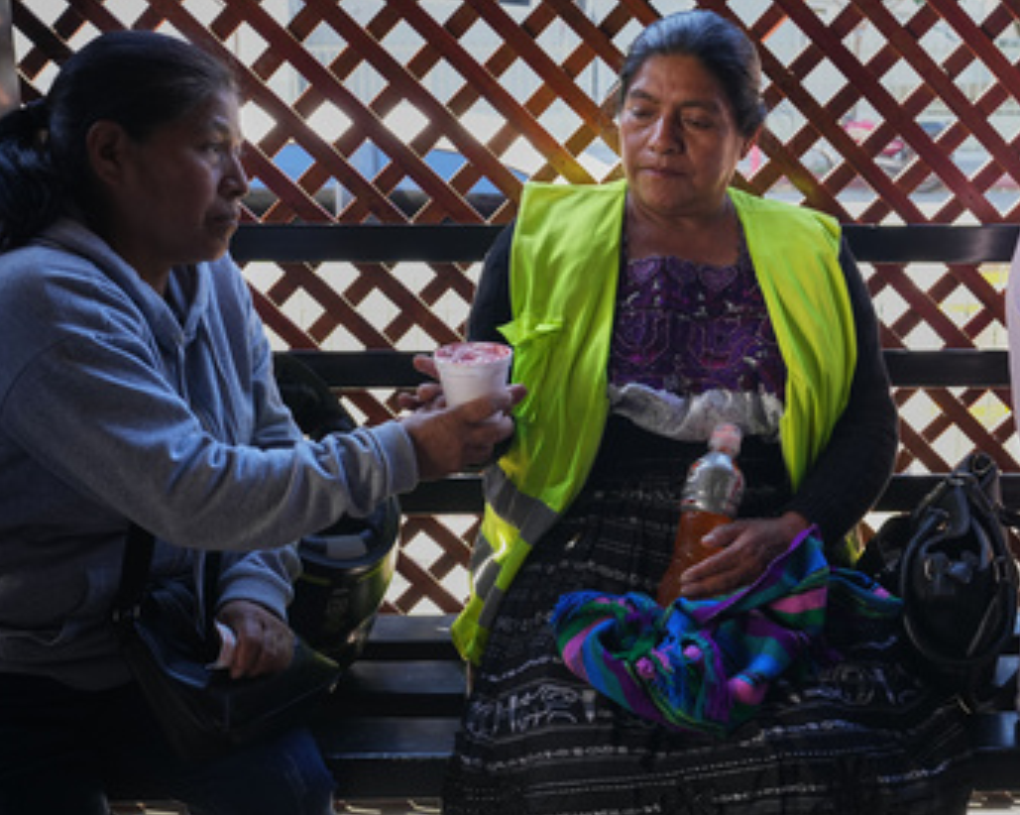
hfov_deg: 37.7
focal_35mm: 49
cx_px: 669
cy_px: 430
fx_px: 1478
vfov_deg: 30.8
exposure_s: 1/60
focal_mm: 35
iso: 500
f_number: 5
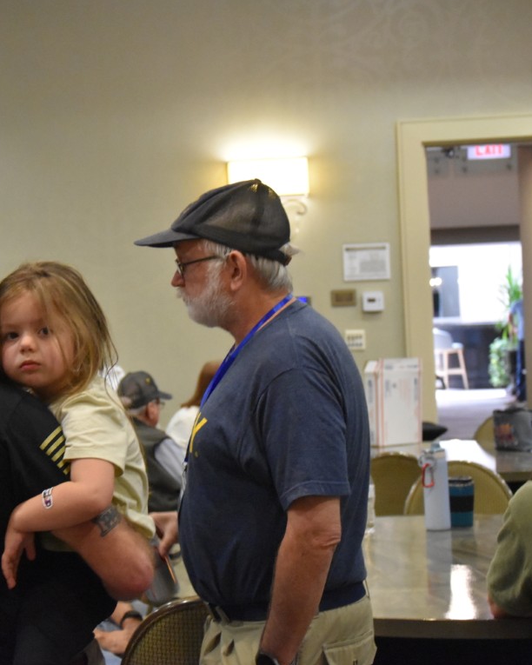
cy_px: 333
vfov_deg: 21.5
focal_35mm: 89
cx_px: 139
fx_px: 1752
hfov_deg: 17.2
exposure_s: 1/60
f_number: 4.8
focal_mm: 42
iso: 4500
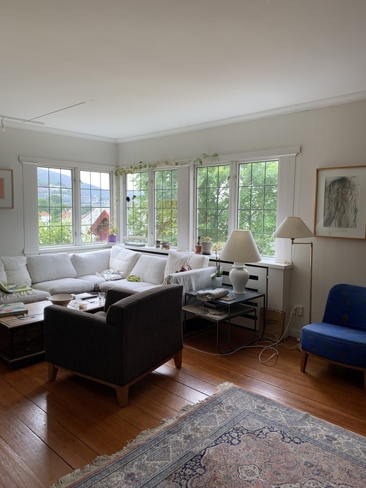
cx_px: 183
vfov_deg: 67.3
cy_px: 244
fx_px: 367
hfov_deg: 53.1
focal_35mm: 26
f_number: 1.8
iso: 50
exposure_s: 1/121
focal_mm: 4.25
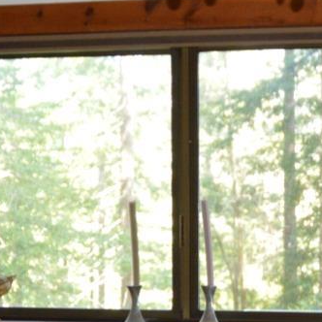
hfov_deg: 12.5
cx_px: 314
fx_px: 1452
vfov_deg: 12.4
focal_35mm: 138
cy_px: 365
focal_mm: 24
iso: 1250
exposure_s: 1/60
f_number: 3.5
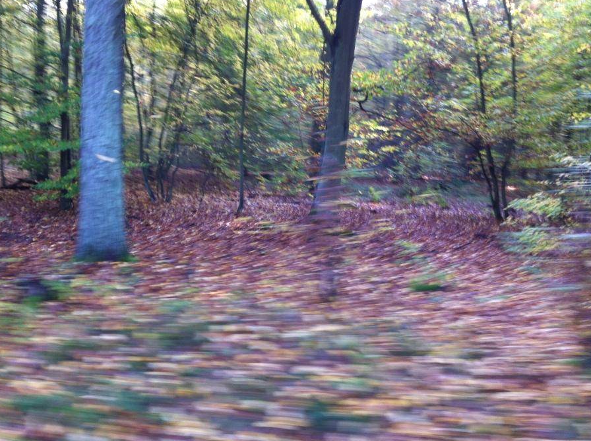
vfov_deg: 35.8
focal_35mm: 40
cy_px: 228
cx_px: 290
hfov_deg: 46.9
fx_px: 681
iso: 80
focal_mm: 3.85
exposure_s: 1/24
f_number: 2.8
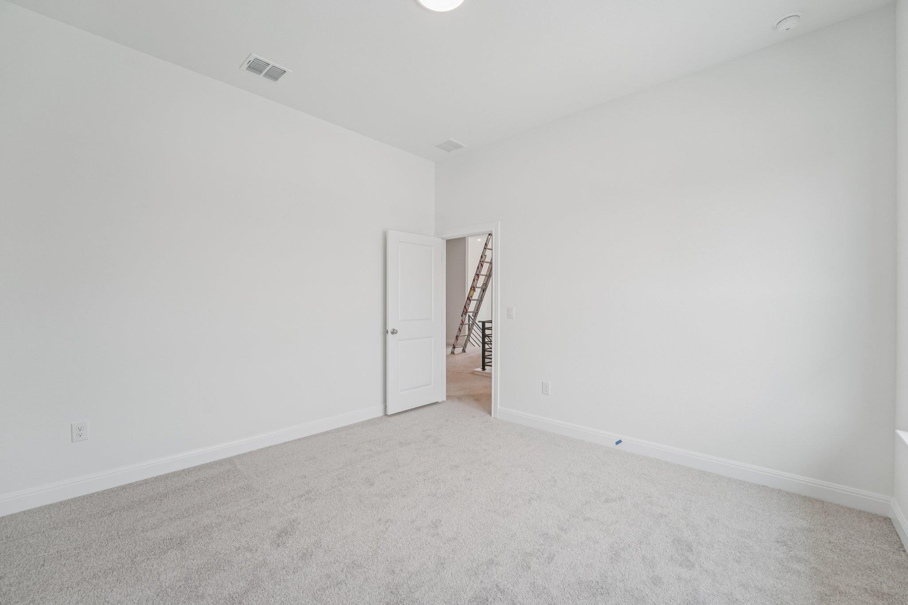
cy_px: 302
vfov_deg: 81.2
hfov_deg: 104.3
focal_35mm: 14
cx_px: 454
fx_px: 353
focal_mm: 14
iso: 800
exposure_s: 1/125
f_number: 8
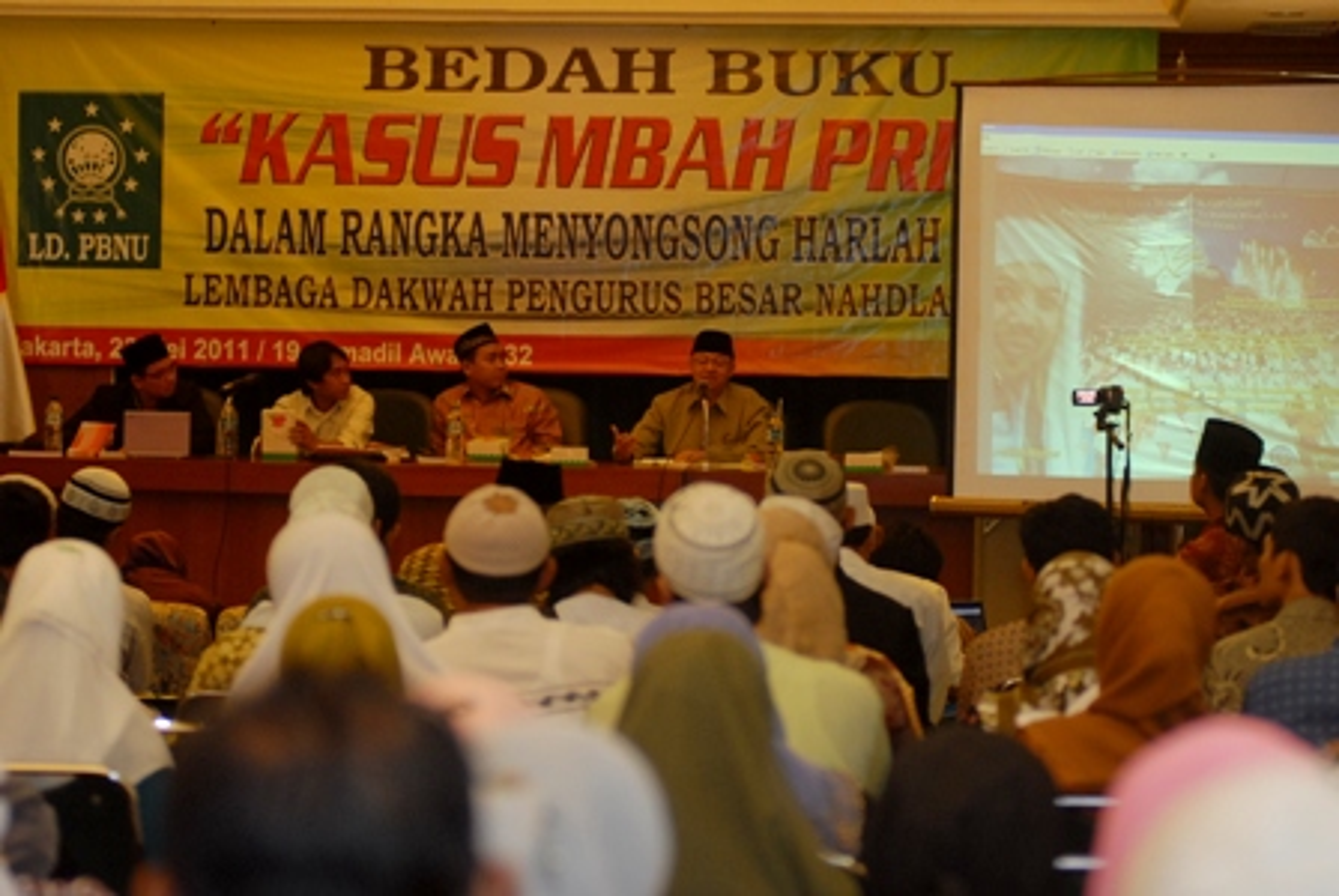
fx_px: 4469
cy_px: 448
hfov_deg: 17.0
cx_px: 670
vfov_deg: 11.5
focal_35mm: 120
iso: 400
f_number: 2.8
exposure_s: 1/40
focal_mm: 80
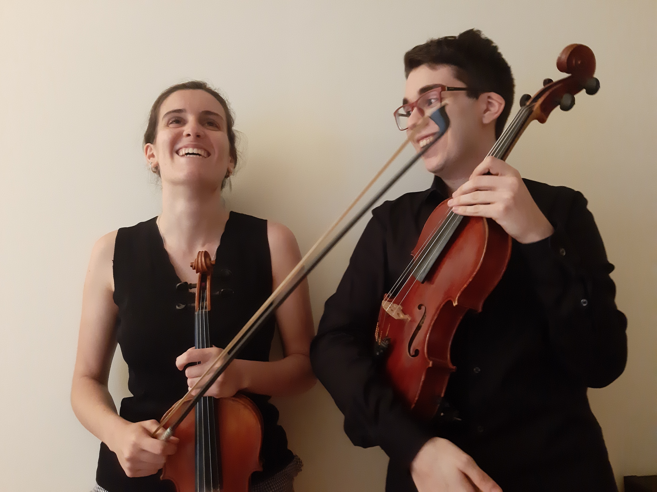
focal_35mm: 27
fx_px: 512
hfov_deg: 65.3
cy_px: 246
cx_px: 328
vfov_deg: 51.4
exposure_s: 1/25
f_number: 1.7
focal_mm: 3.93
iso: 640
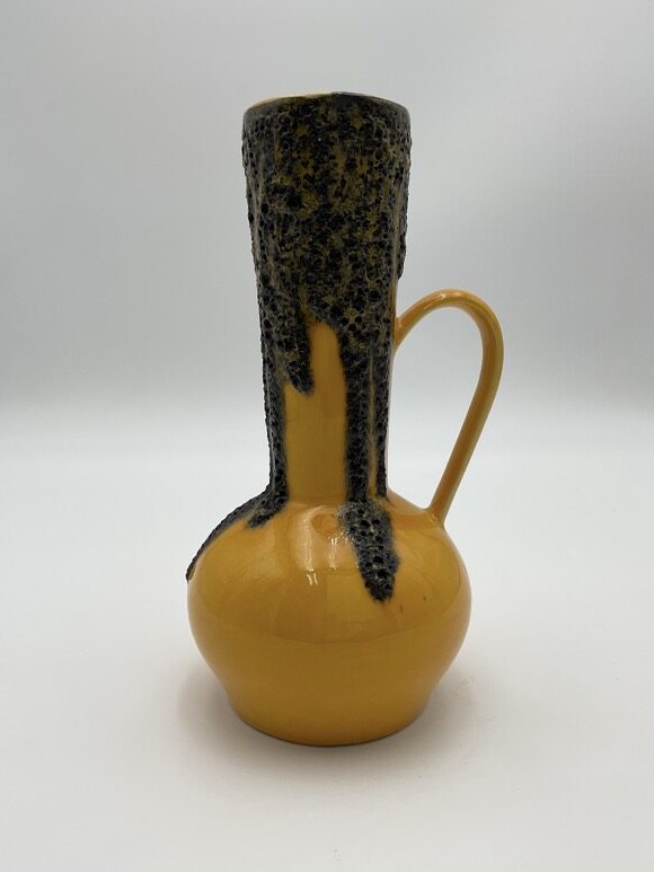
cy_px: 422
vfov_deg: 59.9
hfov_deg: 46.8
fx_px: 756
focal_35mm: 30
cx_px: 328
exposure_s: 1/400
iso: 16
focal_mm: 3
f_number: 1.8
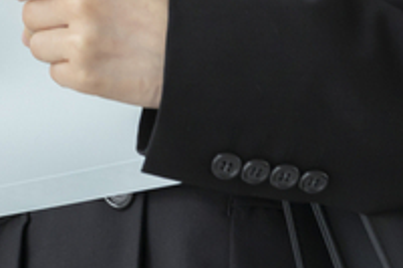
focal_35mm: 950
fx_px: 10626
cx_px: -32
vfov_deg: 1.4
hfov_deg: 2.2
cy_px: -443
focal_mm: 158
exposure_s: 1/160
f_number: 5
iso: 640
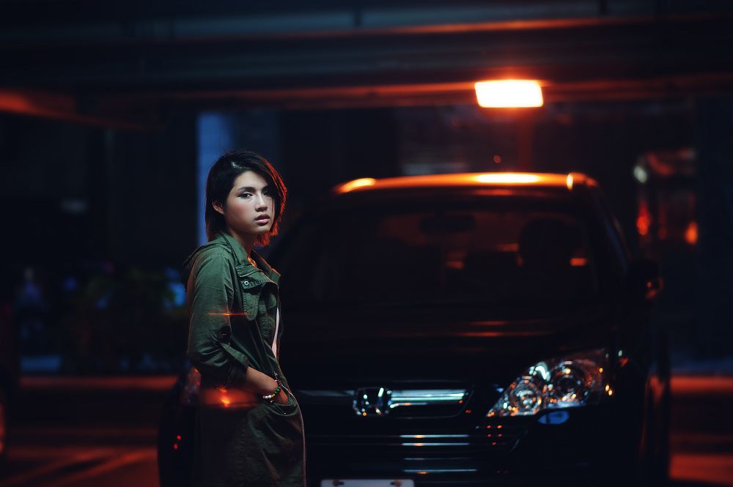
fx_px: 1729
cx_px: 366
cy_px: 244
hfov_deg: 23.9
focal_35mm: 85
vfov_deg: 16.0
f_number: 1.8
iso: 1250
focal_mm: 85
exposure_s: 1/250
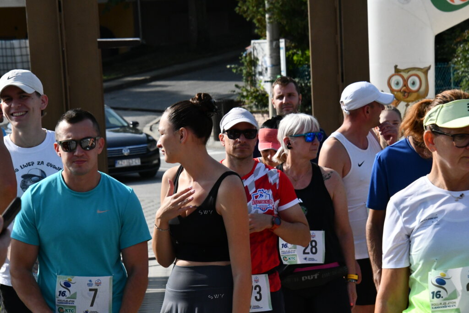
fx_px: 2632
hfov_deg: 10.2
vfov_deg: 6.8
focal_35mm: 202
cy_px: 156
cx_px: 234
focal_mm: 135
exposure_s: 1/3200
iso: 3200
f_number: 14
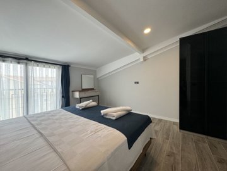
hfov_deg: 102.1
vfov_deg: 85.7
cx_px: 114
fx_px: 92
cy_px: 86
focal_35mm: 14
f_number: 2.2
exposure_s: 1/99
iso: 100
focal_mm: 2.22
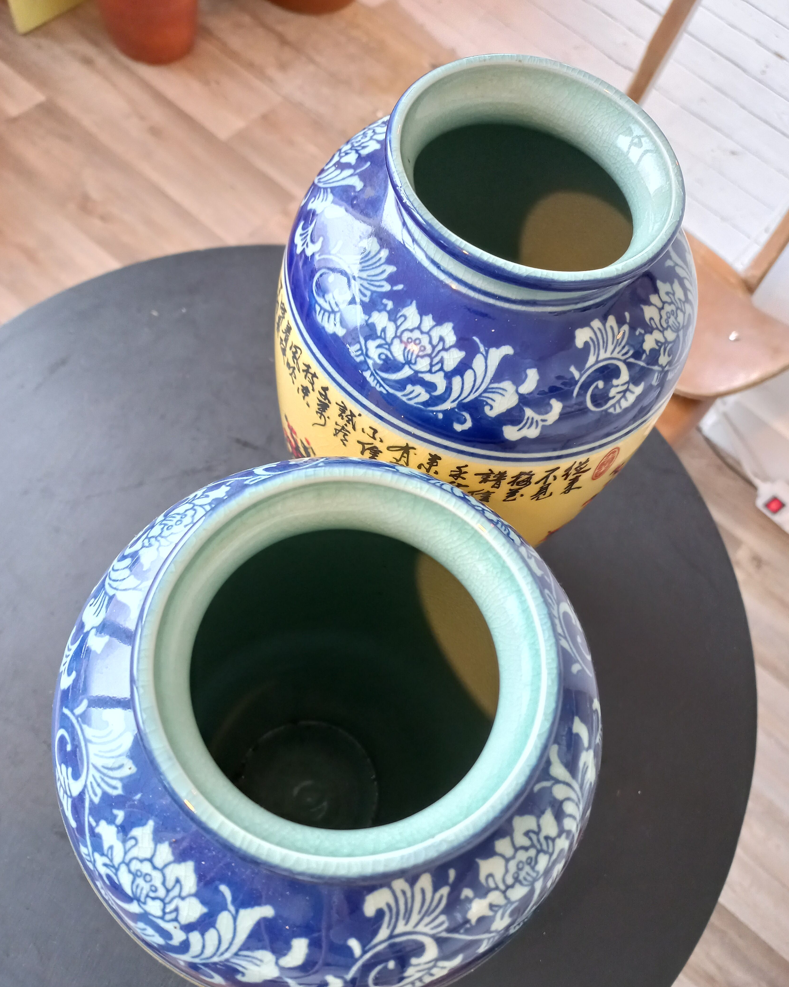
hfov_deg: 53.2
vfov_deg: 64.0
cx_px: 396
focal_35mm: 27
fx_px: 788
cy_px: 538
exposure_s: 1/33
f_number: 1.8
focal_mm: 4.6
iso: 320
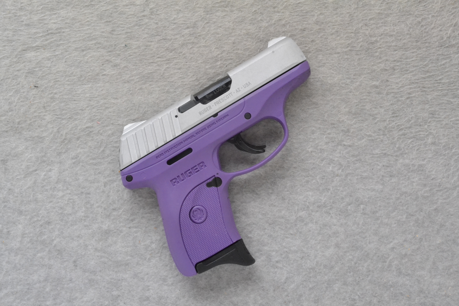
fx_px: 861
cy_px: 153
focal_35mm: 68
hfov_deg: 29.9
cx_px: 230
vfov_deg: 20.2
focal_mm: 45
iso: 3200
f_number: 20
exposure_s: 1/60
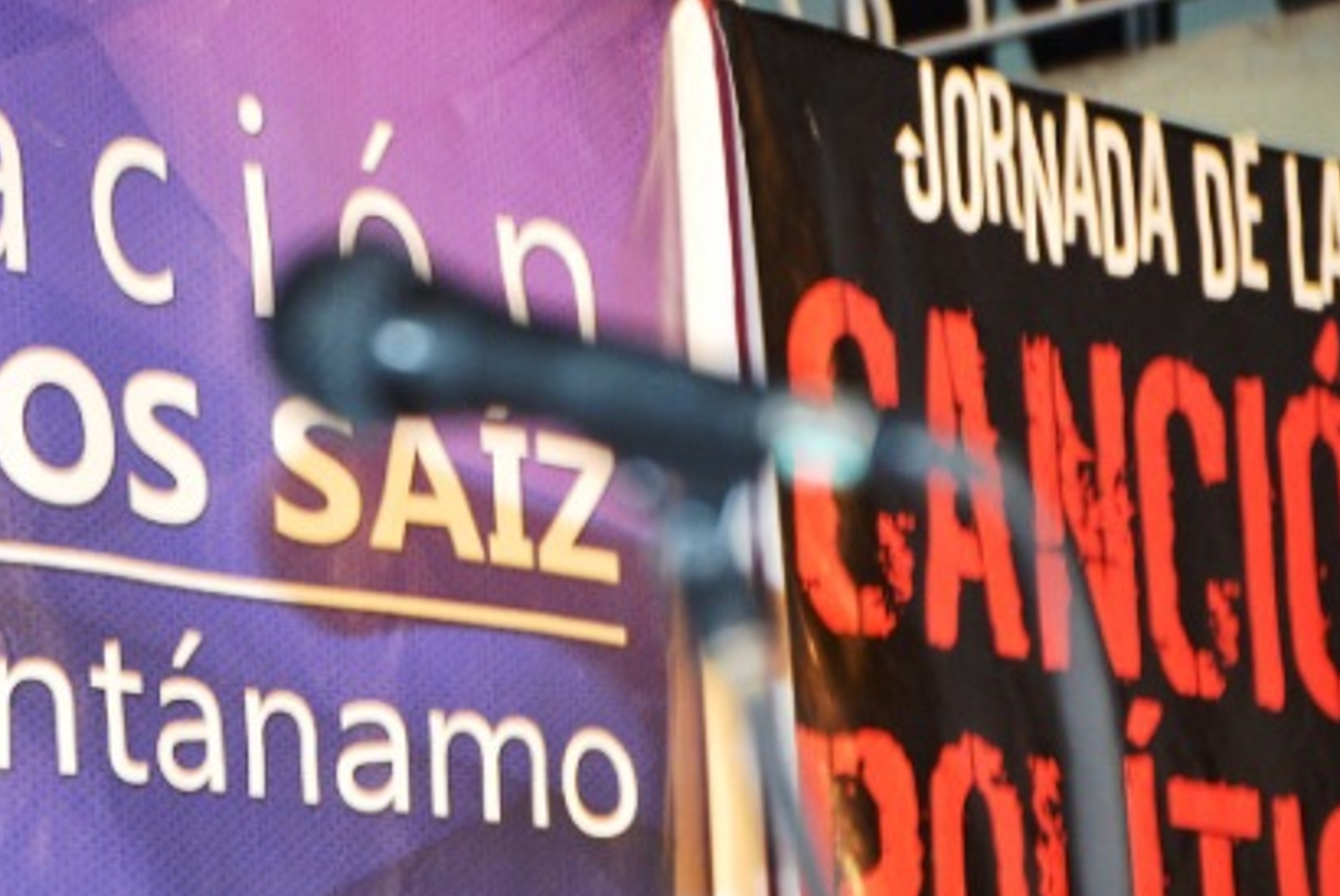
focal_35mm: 212
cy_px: 610
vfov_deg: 6.5
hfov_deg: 9.7
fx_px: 7896
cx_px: 572
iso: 1800
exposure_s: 1/60
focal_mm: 100
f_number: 4.8
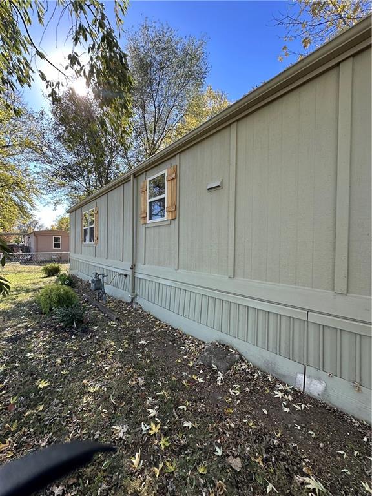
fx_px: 201
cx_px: 186
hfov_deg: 85.7
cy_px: 248
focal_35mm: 14
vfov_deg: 102.1
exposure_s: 1/231
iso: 40
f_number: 2.2
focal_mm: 2.22
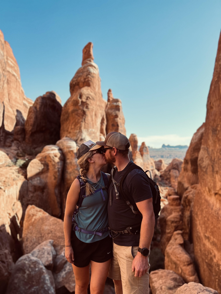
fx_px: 221
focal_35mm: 26
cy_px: 147
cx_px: 110
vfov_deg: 67.3
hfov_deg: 53.1
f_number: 1.5
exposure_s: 1/1377
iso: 50
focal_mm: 5.7
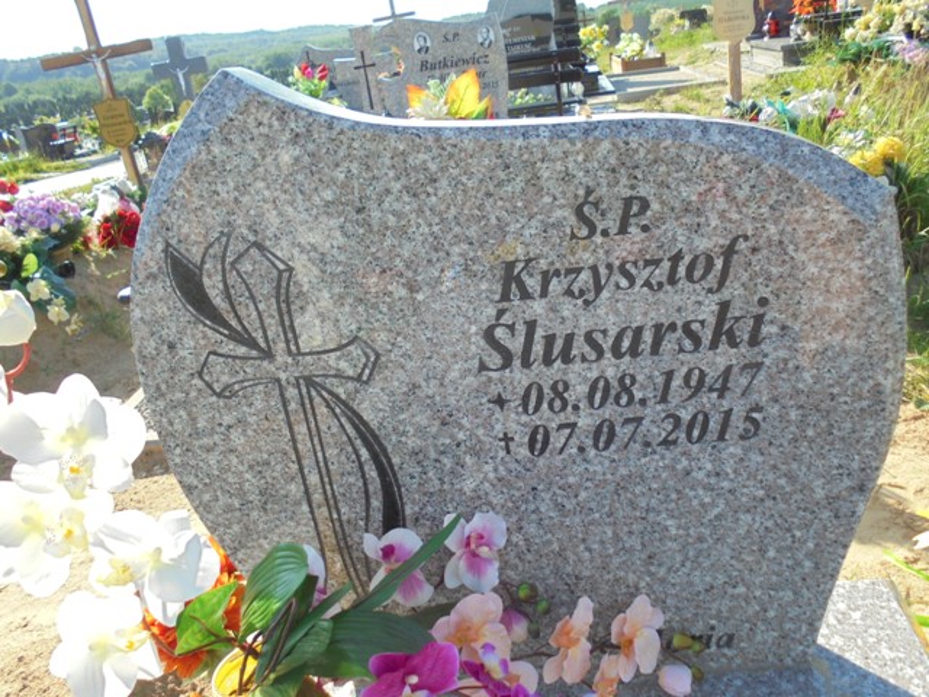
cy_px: 348
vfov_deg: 48.2
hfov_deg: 61.7
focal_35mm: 29
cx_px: 464
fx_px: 778
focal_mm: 5.3
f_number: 3.7
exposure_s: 1/320
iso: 100
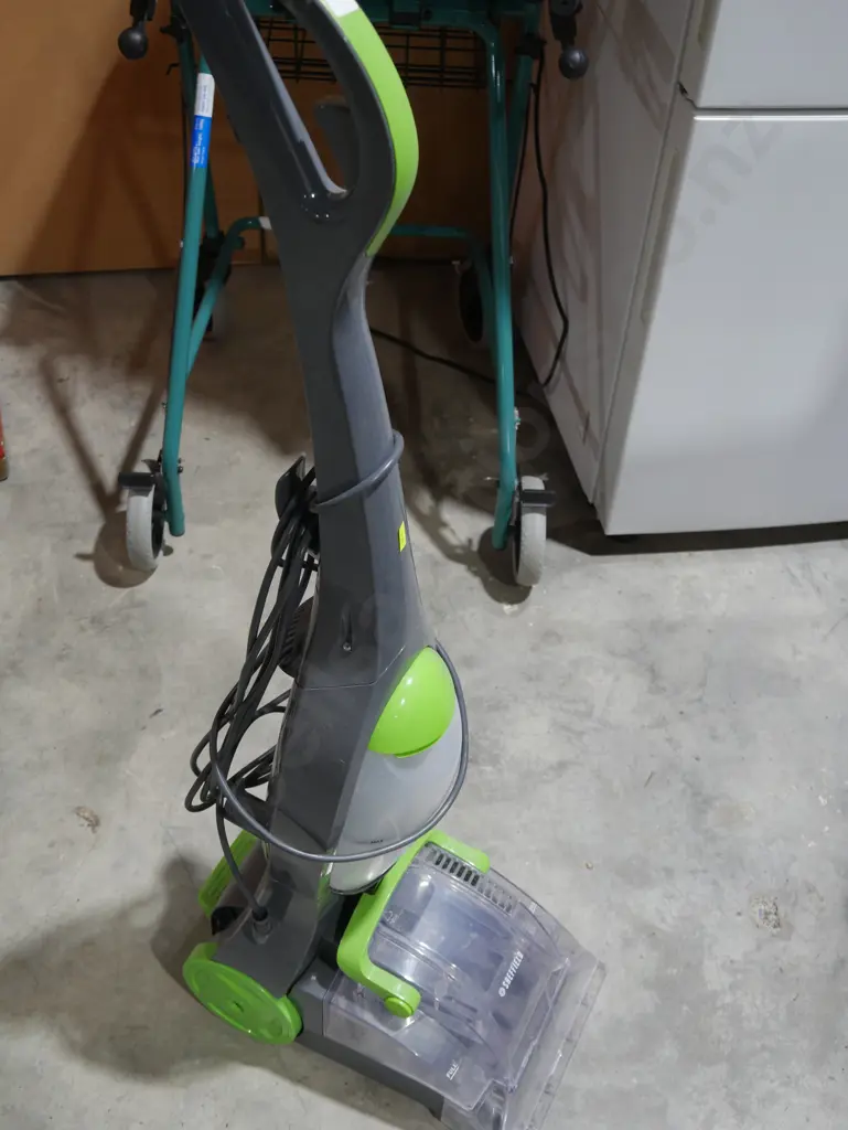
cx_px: 424
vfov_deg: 46.8
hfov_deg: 36.0
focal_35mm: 40
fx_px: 1305
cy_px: 565
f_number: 4.5
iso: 400
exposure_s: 1/60
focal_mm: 20
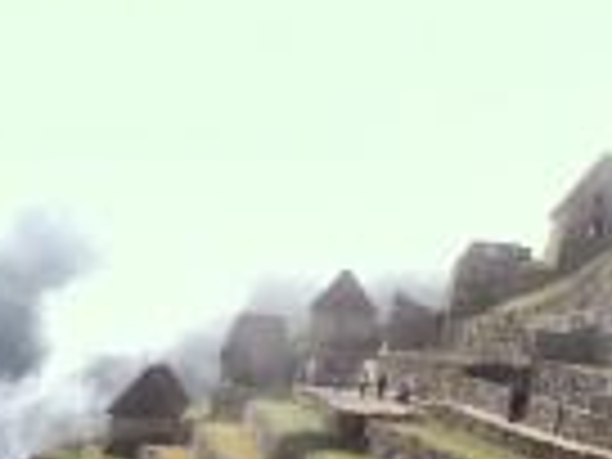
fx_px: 2033
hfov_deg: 17.1
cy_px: 412
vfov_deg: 12.8
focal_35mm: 115
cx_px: 328
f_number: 2.8
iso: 80
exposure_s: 1/1257
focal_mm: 3.85
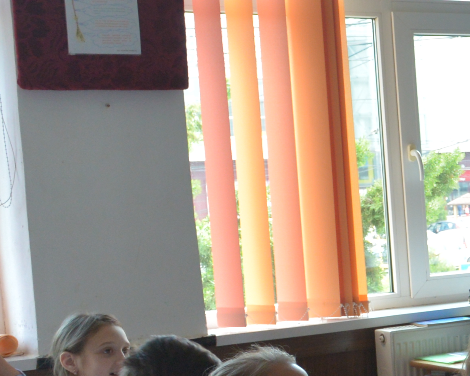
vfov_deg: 14.0
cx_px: 984
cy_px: 248
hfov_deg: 14.2
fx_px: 1530
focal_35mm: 110
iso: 1000
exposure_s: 1/125
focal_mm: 24
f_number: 5.6
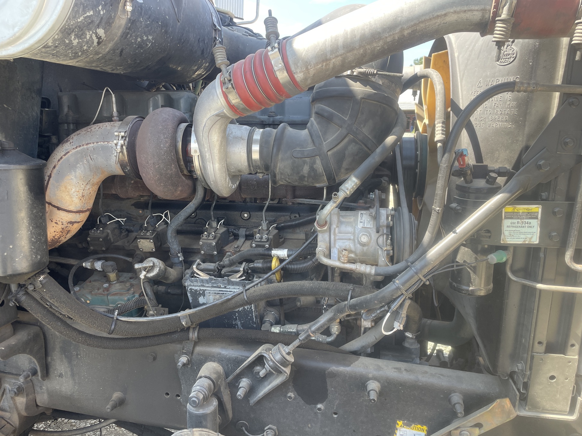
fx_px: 437
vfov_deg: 53.1
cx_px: 291
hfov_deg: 67.3
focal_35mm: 26
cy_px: 218
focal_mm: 4.2
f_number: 1.6
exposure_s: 1/246
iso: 32
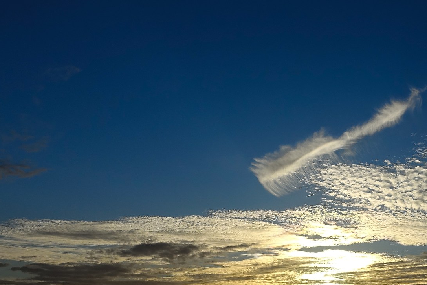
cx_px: 376
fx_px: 629
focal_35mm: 53
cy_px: 217
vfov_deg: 25.2
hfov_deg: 35.5
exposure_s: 1/100
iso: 80
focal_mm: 8.8
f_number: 6.3
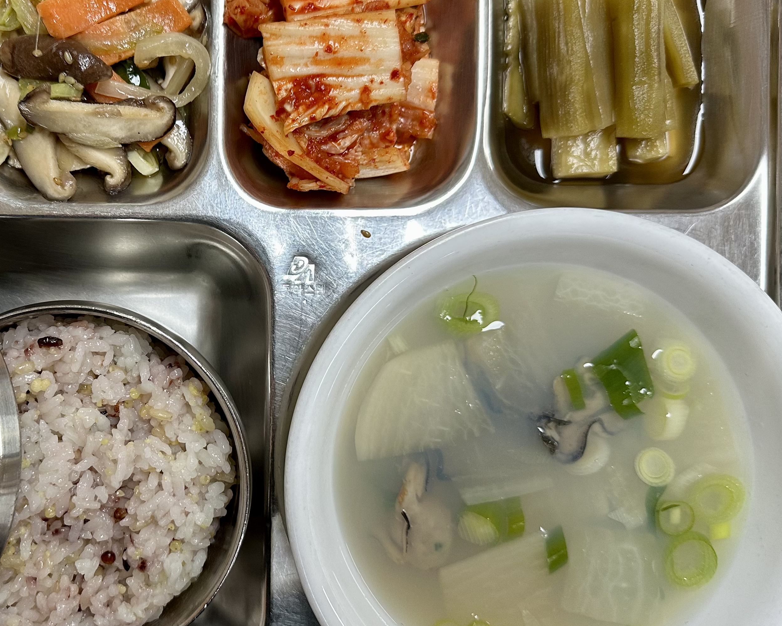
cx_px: 210
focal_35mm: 38
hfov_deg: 46.5
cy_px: 287
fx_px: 880
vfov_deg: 39.1
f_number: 1.78
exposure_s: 1/120
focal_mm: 6.86
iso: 200
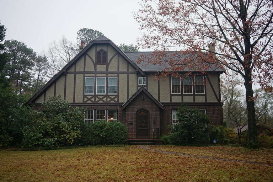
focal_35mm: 32
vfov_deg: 41.7
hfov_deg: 59.5
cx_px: 136
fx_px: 239
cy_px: 91
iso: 100
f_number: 4
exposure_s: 1/60
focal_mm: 21
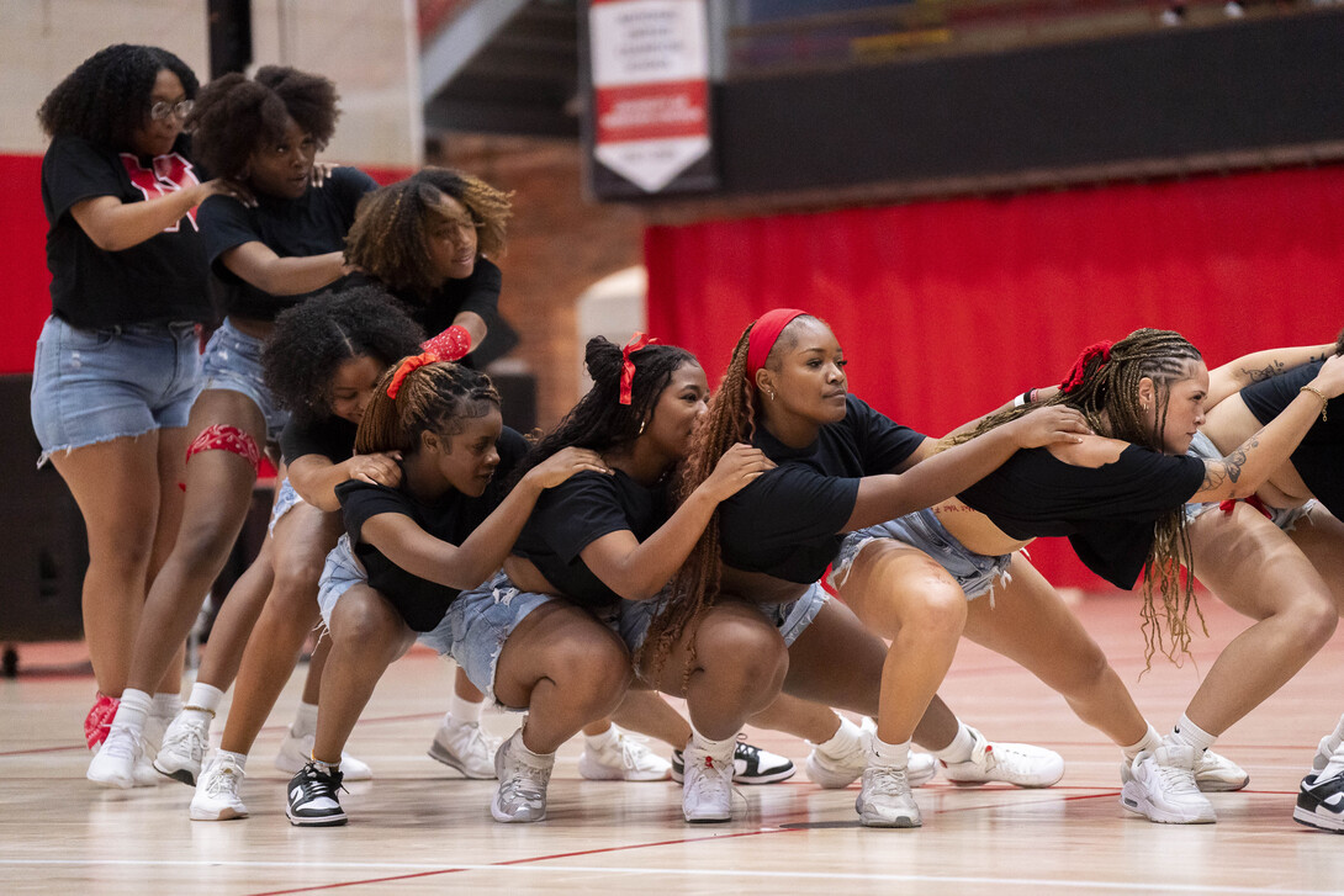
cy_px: 448
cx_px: 672
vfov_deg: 10.5
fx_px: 4891
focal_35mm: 131
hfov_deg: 15.6
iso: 8000
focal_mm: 131
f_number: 2.8
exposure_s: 1/1000
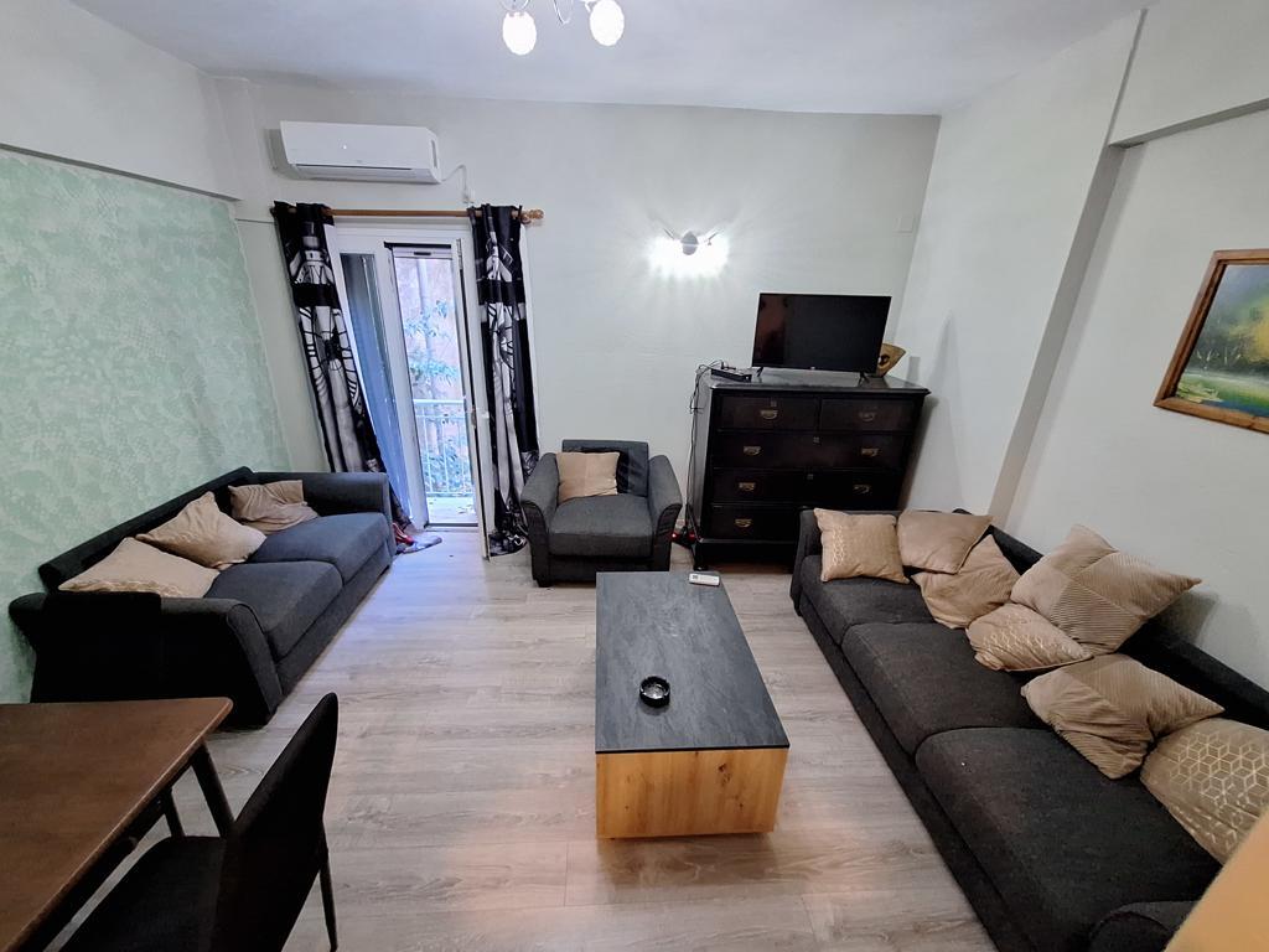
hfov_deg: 106.2
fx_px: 477
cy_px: 476
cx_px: 634
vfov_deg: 89.9
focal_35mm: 13
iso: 500
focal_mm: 1.74
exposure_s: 1/20
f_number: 2.2
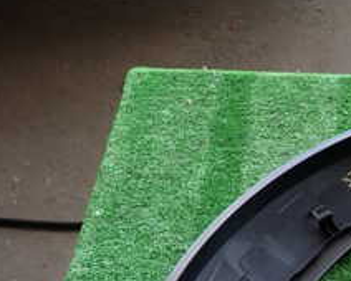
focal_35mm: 69
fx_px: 717
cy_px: 326
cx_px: 460
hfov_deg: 24.0
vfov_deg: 20.9
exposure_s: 1/100
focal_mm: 4.5
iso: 100
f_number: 2
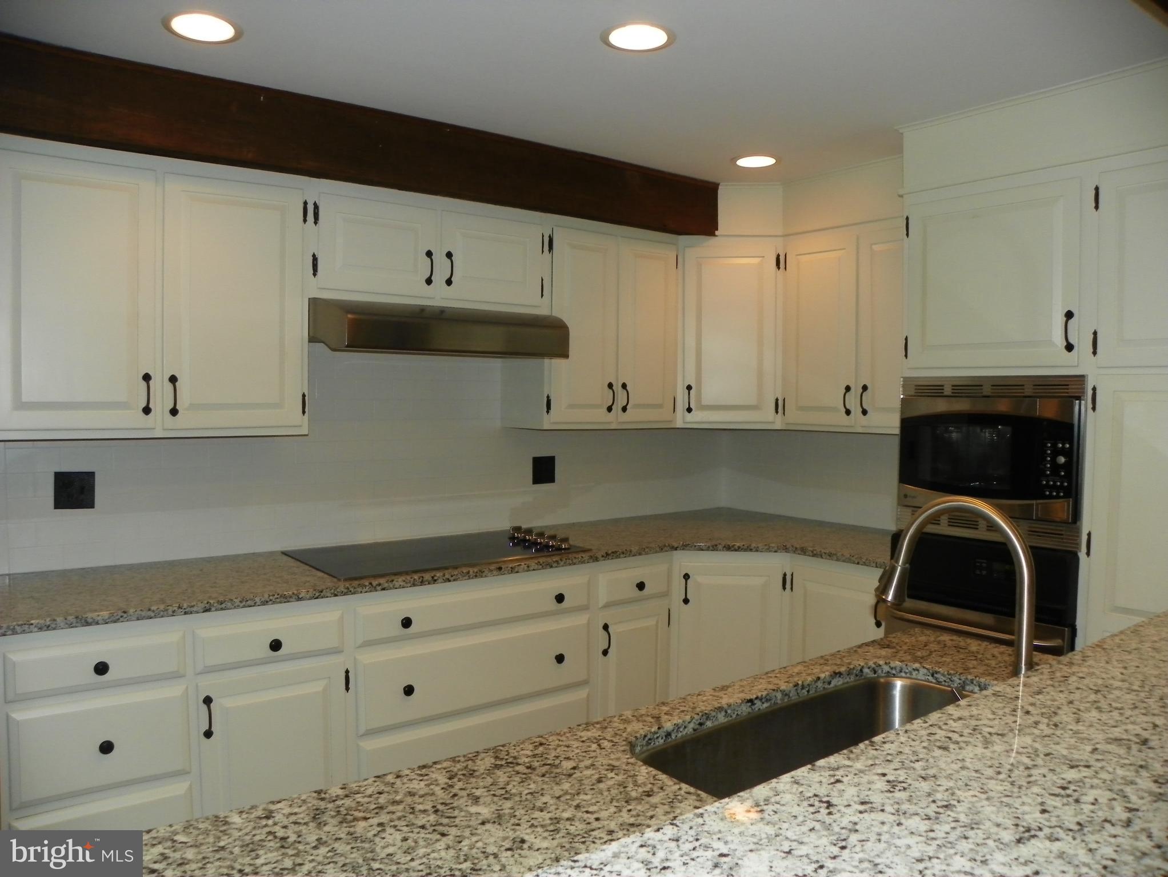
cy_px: 438
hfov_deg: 67.3
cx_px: 584
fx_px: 878
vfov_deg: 53.1
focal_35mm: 26
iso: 200
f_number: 2.8
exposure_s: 1/125
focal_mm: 4.6
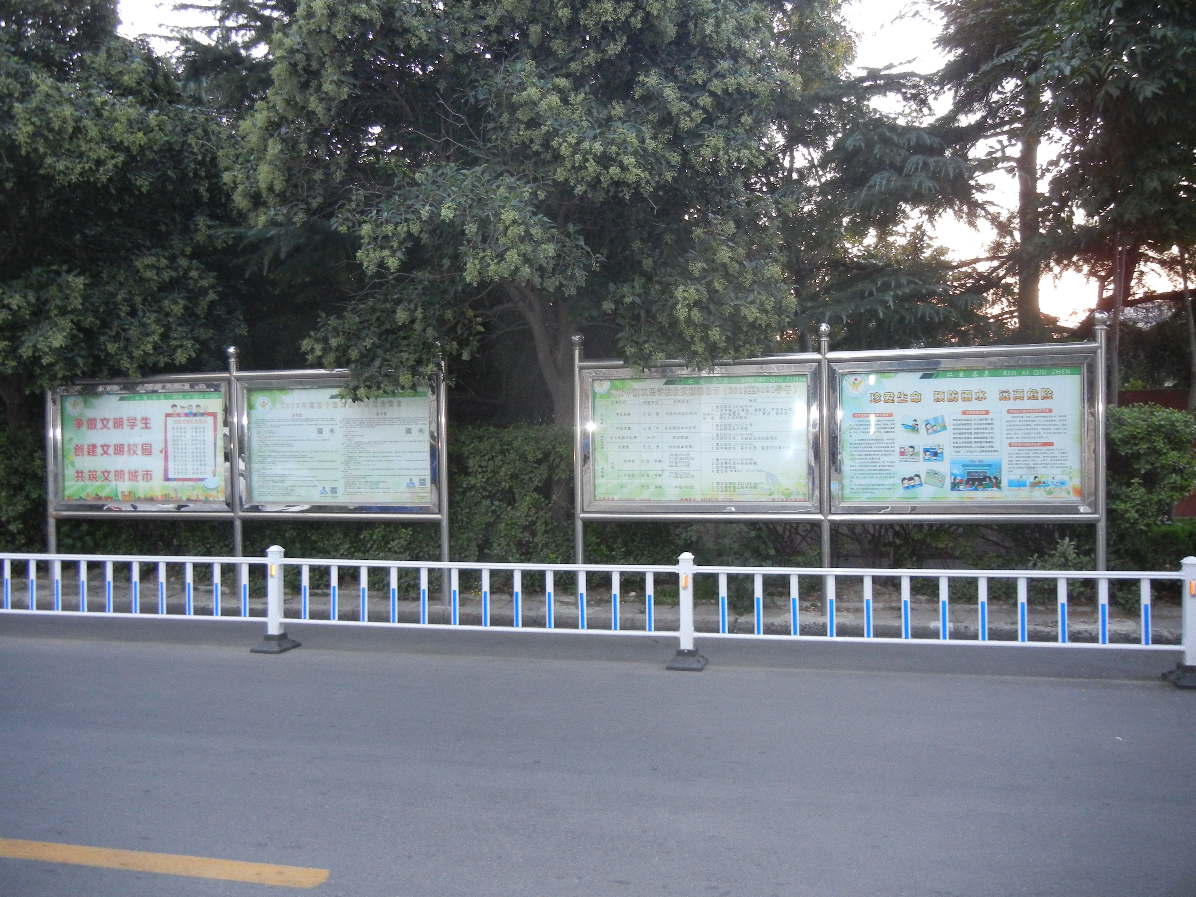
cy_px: 448
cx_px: 598
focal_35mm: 30
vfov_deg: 46.8
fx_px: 1037
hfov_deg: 60.0
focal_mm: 5.4
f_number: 3.5
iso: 496
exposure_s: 1/30
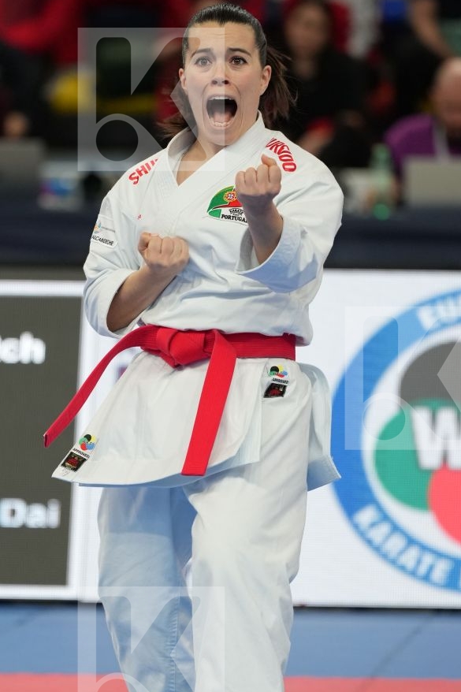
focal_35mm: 410
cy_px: 378
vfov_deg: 5.0
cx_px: 151
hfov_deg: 3.4
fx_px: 7878
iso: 1000
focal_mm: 200
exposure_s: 1/500
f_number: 2.8
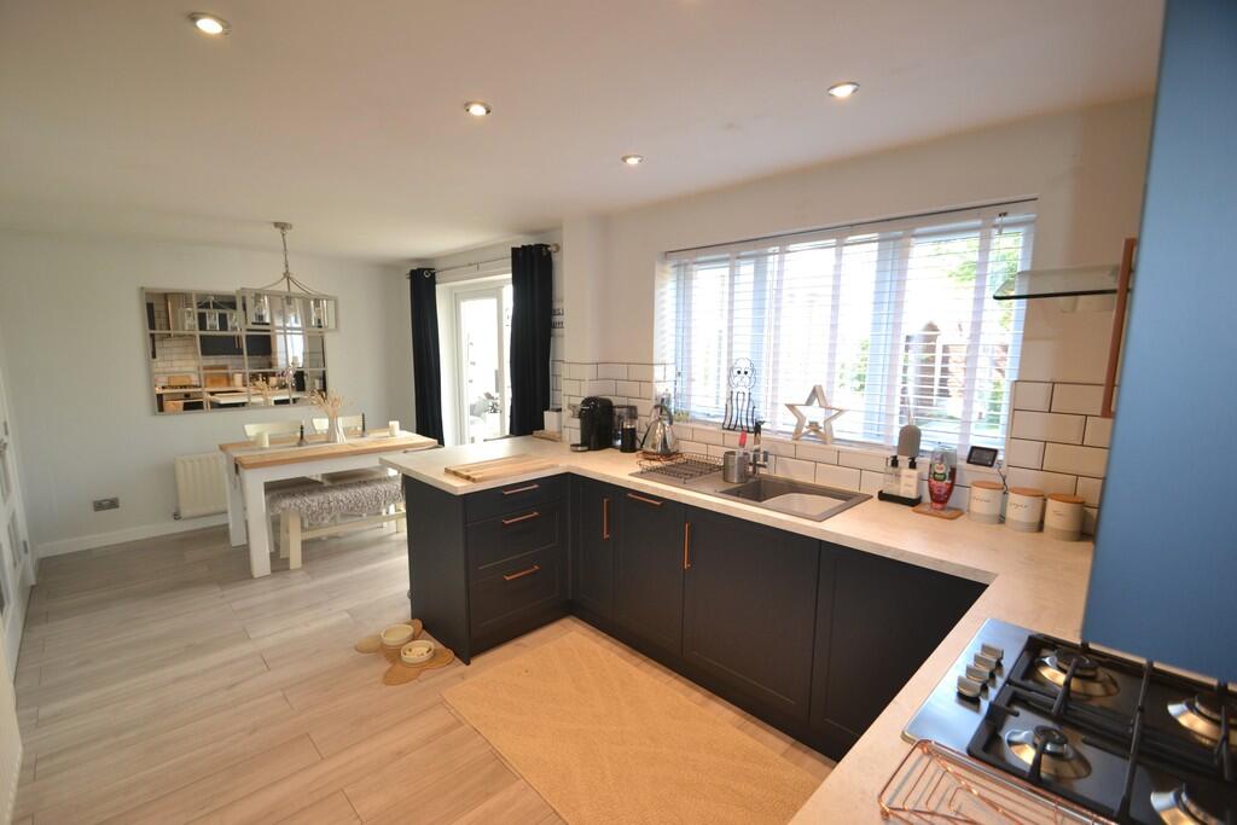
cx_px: 618
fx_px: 515
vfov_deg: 77.3
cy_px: 412
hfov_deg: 100.4
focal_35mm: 15
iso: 400
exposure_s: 1/60
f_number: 3.5
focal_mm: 10
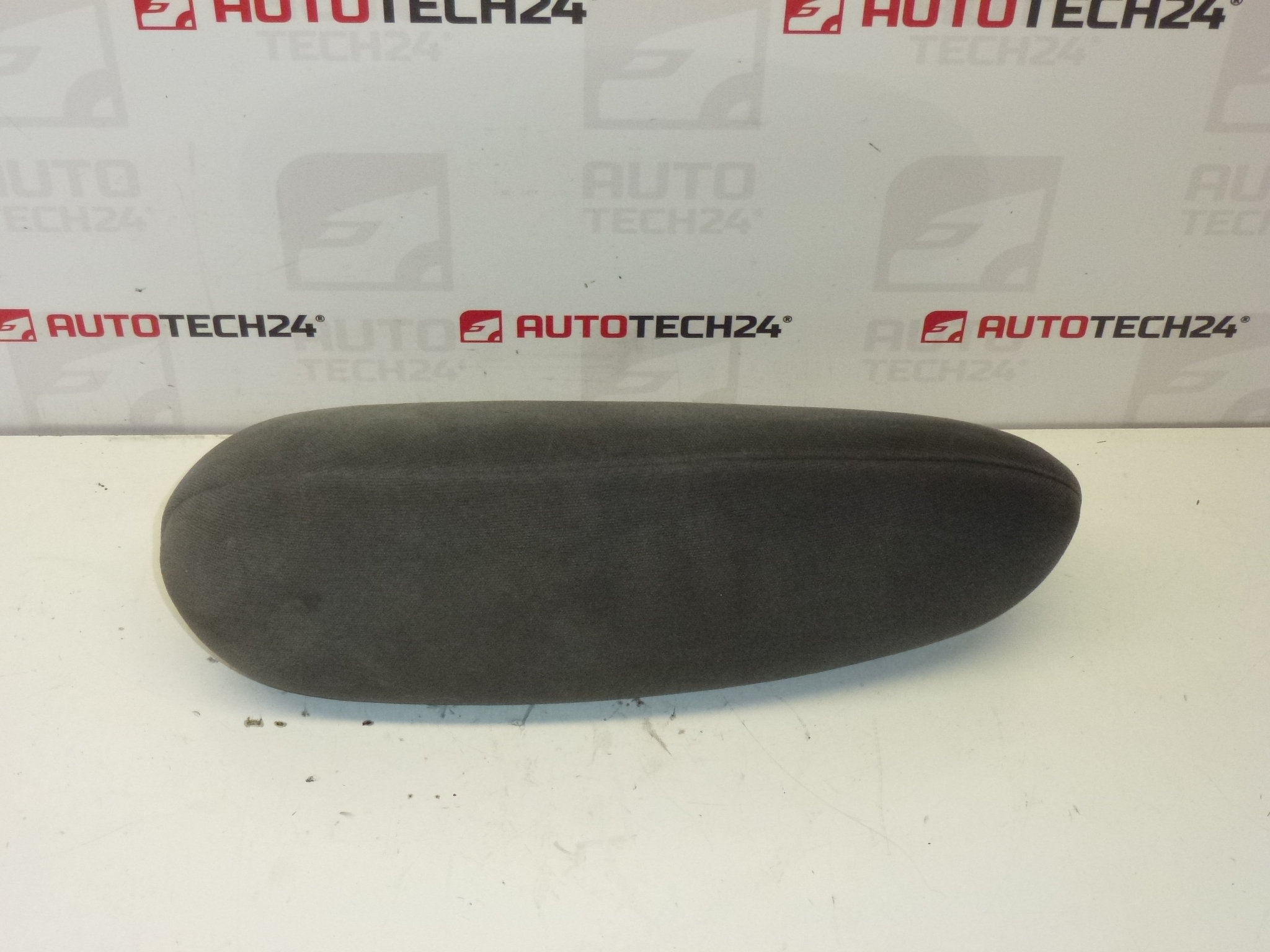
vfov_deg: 29.7
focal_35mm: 49
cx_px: 635
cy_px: 476
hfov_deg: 38.9
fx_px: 1798
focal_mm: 8.7
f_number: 4.1
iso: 400
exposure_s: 1/200
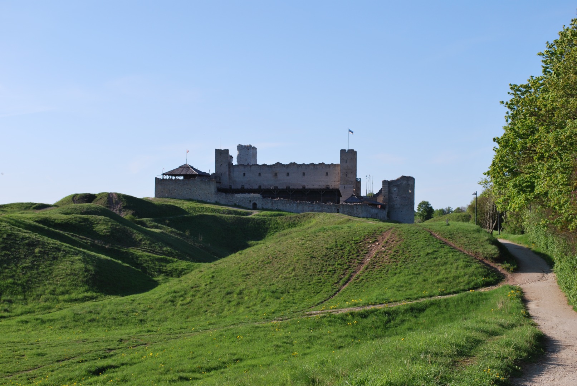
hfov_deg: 33.4
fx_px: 963
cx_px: 288
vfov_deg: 22.7
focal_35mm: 60
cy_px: 193
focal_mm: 40
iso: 100
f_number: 8
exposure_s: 1/250
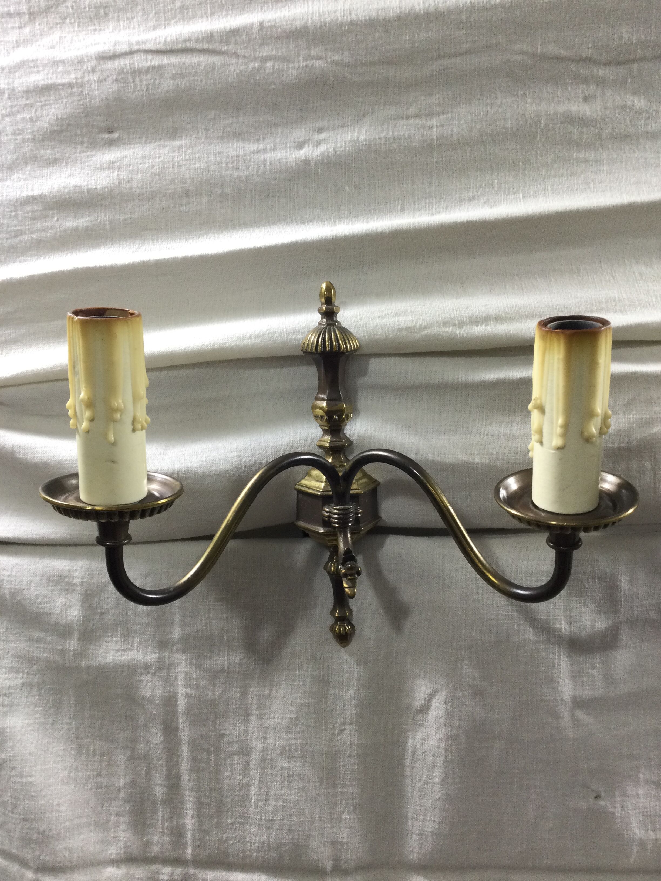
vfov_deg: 58.4
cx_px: 330
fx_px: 789
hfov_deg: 45.4
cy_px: 440
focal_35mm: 31
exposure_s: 1/33
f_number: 2.4
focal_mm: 3.3
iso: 32
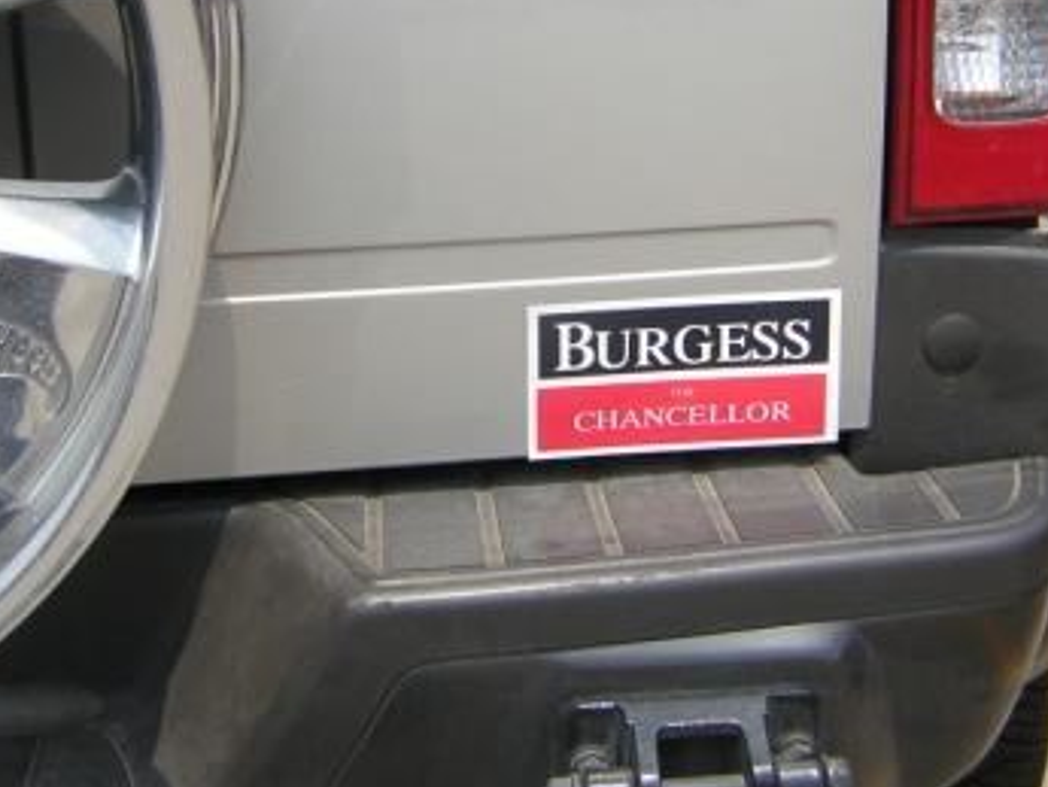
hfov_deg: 31.6
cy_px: 301
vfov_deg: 24.0
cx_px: 644
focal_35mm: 61
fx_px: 1847
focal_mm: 6.1
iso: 50
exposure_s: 1/254
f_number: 5.8
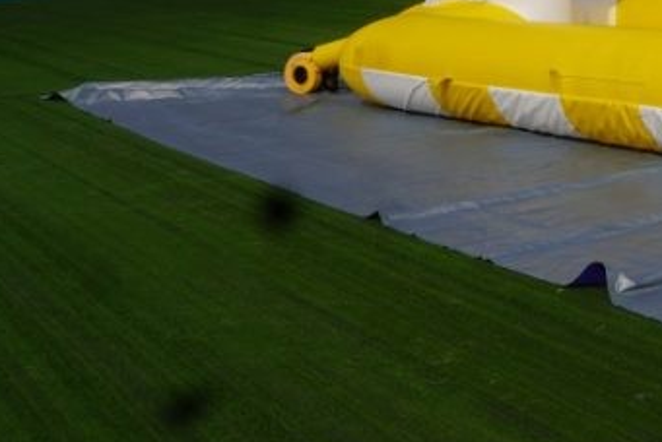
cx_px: 922
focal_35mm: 72
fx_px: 1325
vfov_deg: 17.4
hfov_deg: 23.7
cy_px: -179
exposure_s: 1/400
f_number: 10
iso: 100
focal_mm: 16
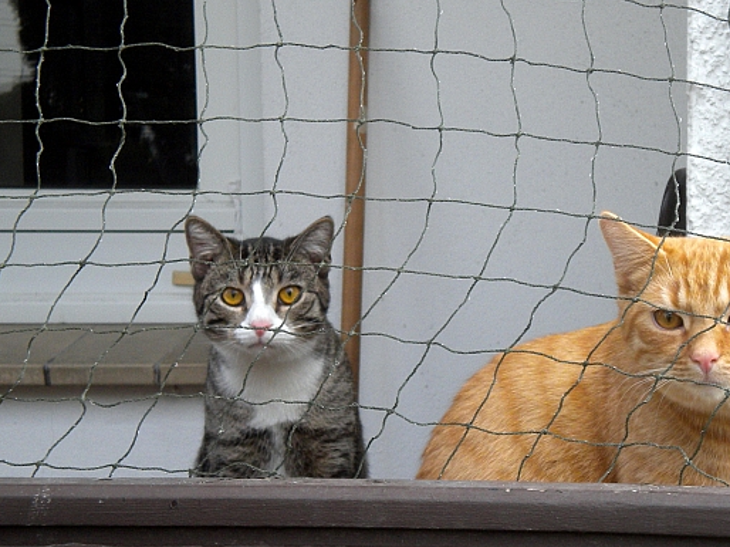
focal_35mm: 123
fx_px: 2593
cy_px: 290
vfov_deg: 12.0
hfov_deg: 16.0
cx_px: 507
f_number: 5.1
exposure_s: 1/122
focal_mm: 14.3
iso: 177
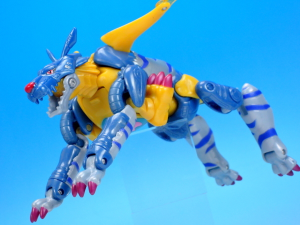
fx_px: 823
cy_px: 112
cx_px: 150
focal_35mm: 95
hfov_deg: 20.7
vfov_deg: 15.6
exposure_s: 1/15
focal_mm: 20.2
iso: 800
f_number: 6.3
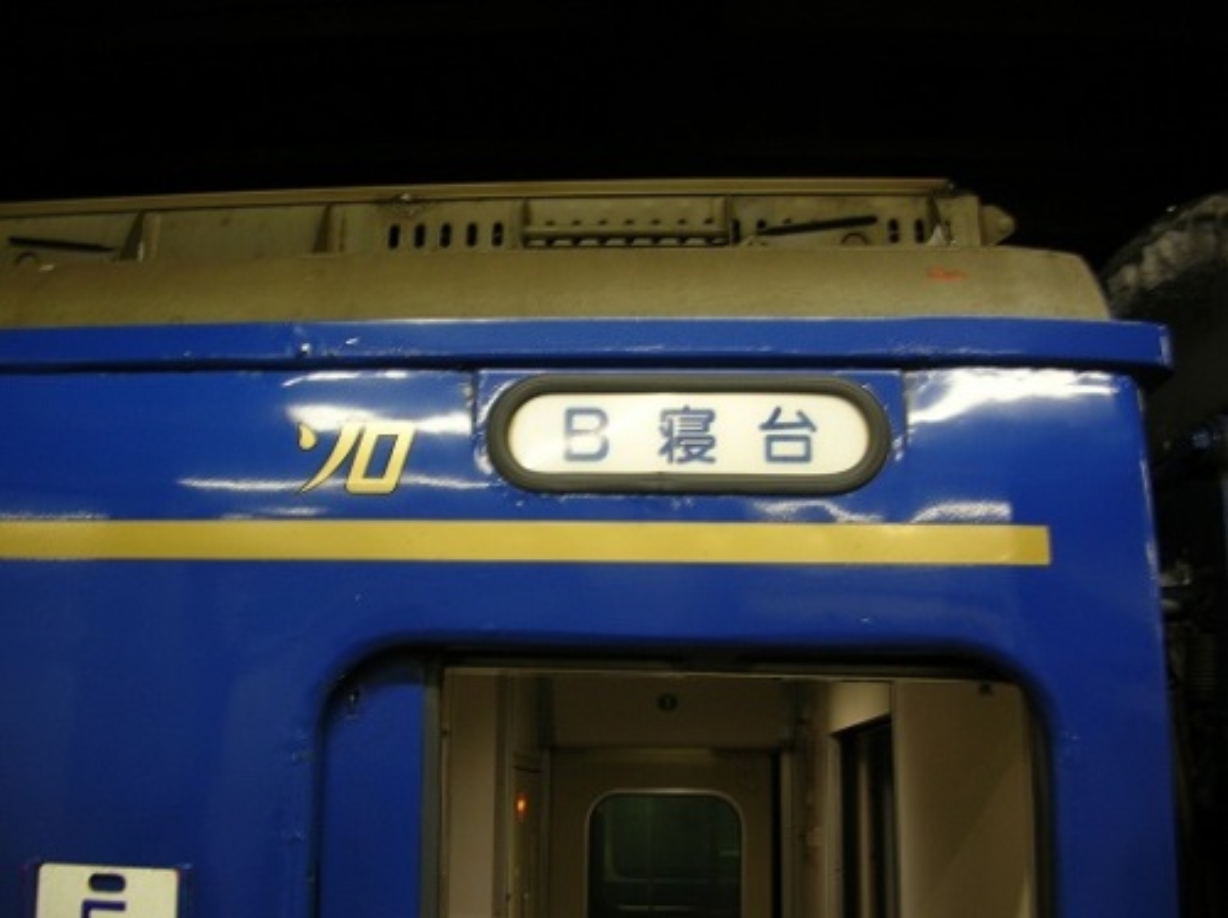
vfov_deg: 40.6
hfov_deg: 52.7
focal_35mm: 35
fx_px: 1240
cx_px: 614
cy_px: 459
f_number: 2.8
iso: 50
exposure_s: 1/9.1
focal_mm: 5.8
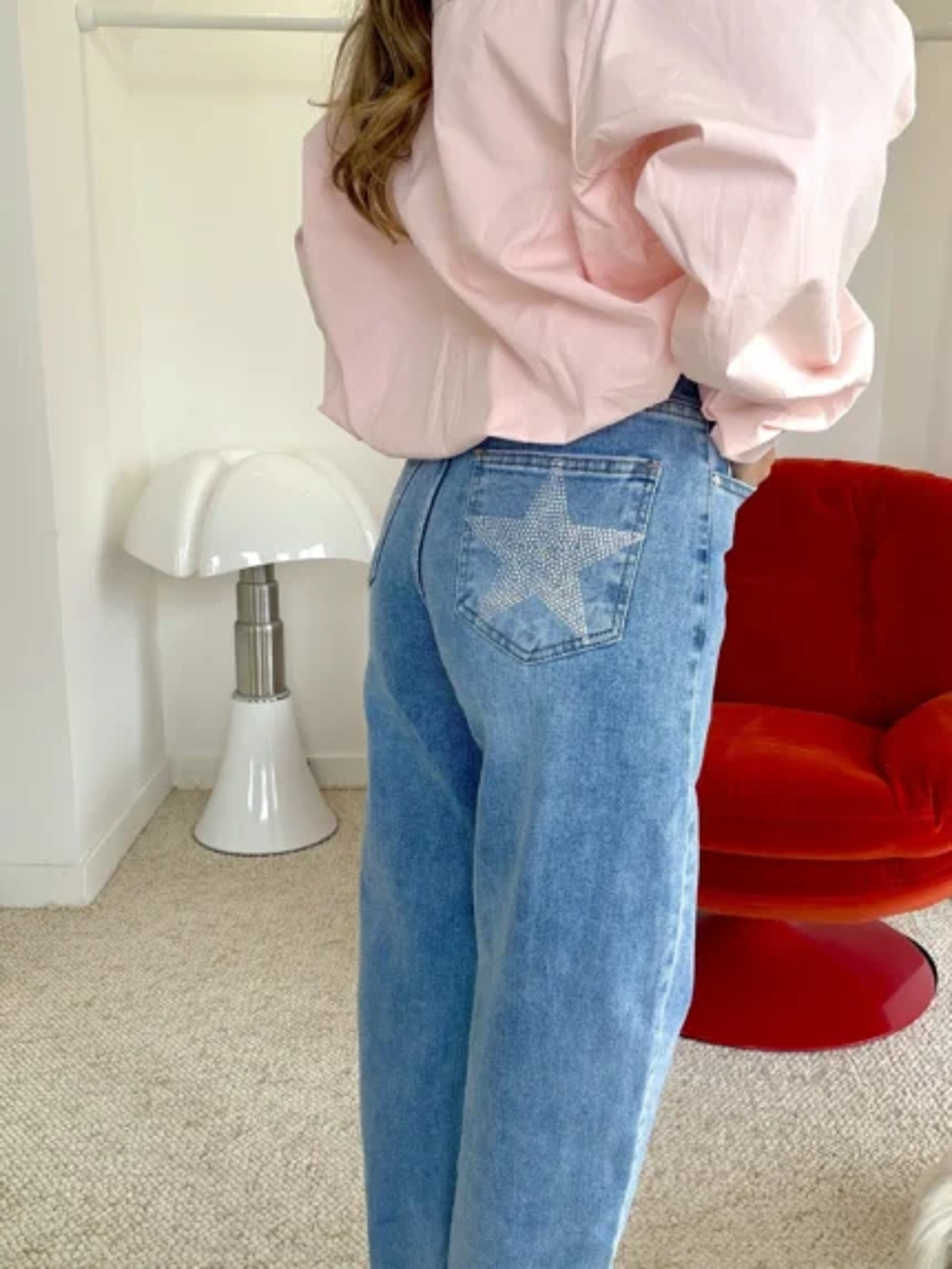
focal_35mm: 30
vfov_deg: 60.0
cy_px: 634
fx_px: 1100
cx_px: 476
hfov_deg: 46.8
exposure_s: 1/121
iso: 20
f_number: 1.9
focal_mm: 2.71
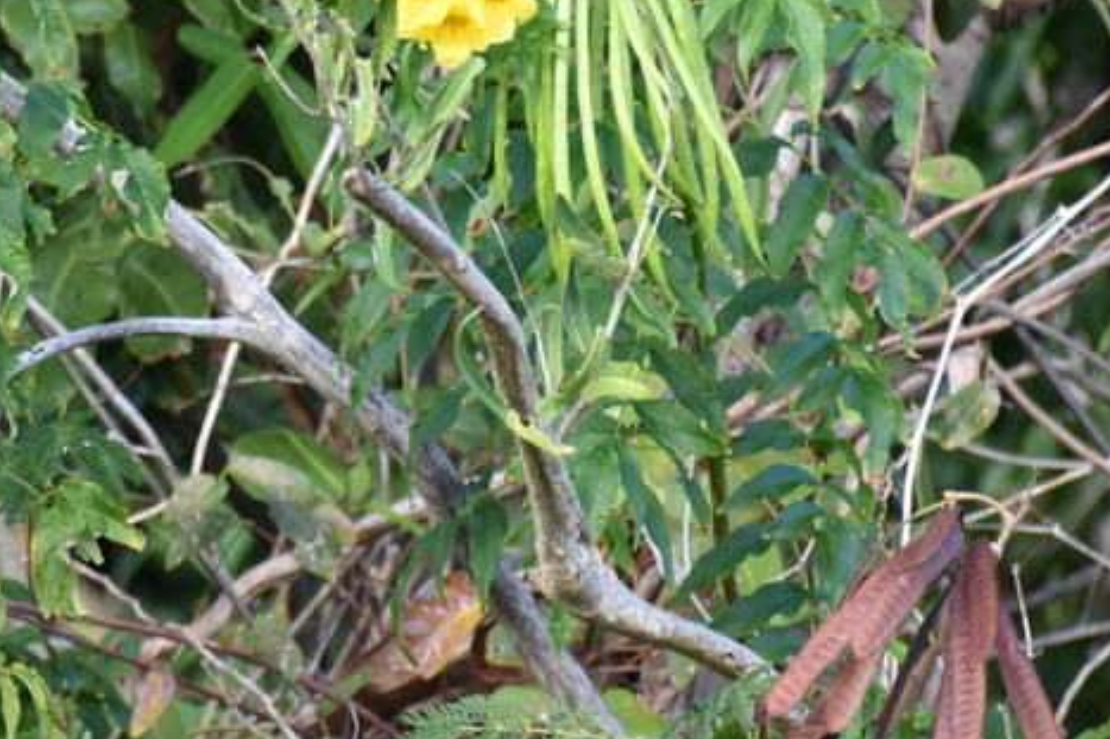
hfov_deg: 2.5
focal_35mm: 823
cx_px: 219
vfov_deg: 1.7
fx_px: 25365
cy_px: 245
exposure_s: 1/640
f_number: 5.6
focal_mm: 300
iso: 1250
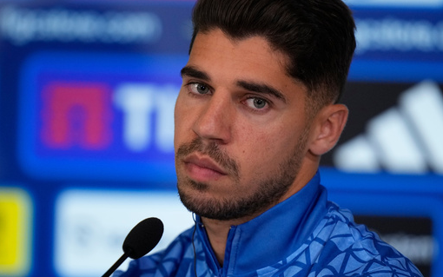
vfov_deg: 2.1
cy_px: 138
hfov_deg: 3.4
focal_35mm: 614
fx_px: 7415
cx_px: 222
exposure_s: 1/400
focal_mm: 400
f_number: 2.8
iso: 2500
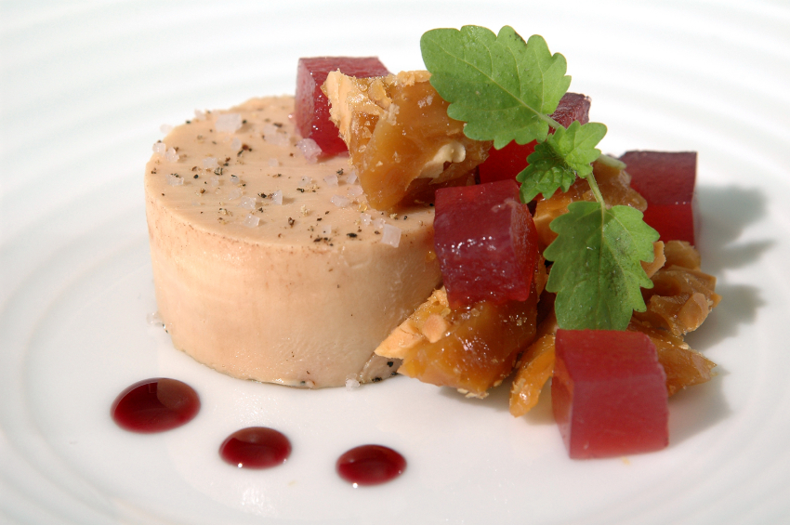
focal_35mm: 105
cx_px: 395
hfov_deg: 19.5
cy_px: 262
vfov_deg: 13.0
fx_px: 2302
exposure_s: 1/60
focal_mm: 70
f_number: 10
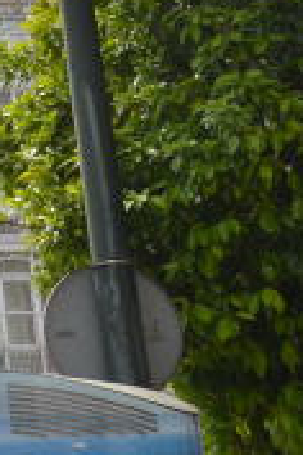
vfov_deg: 13.6
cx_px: -668
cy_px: -13
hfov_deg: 7.8
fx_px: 1881
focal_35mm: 149
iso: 100
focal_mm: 22
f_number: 8
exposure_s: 1/200
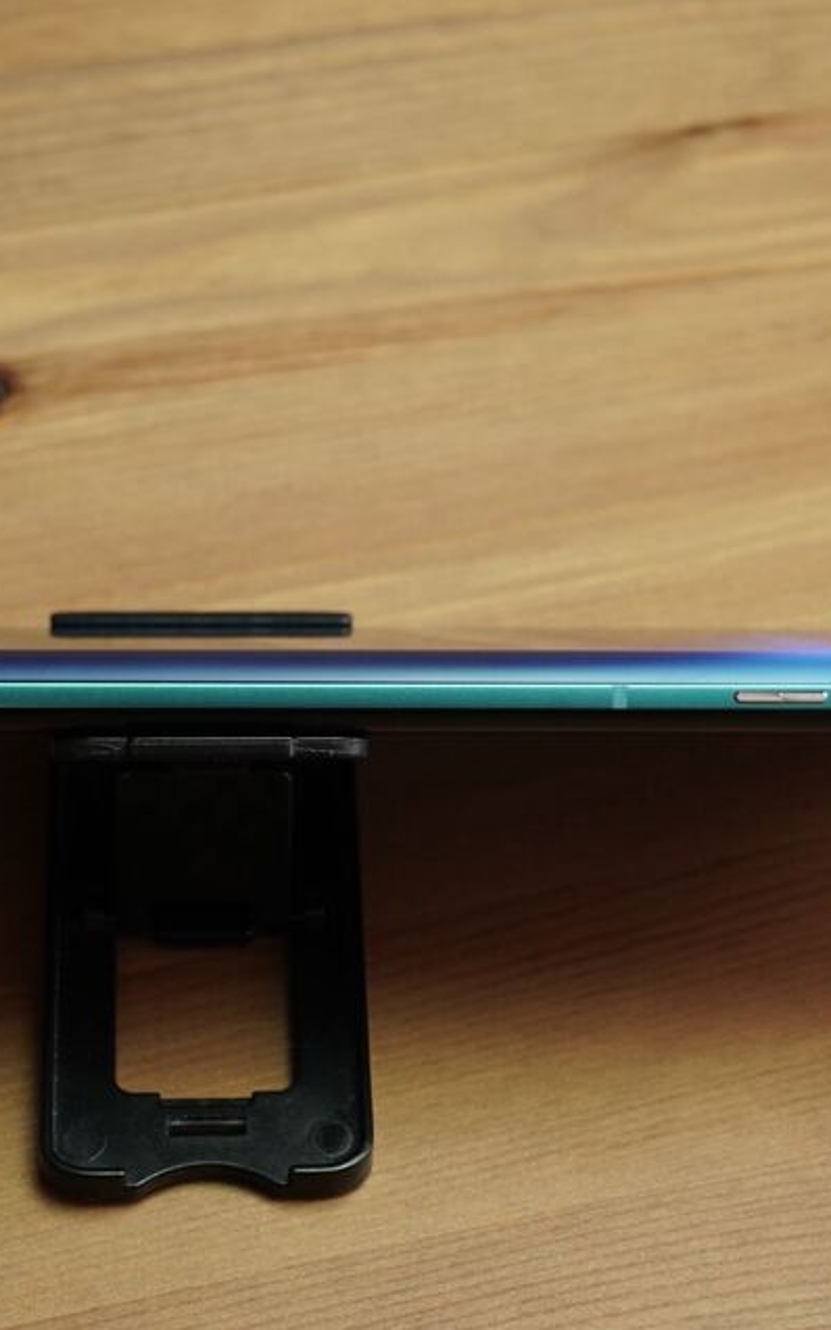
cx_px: 423
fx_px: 3008
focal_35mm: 83
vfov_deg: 24.9
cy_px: 664
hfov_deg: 15.7
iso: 2000
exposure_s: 1/200
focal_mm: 54
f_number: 8
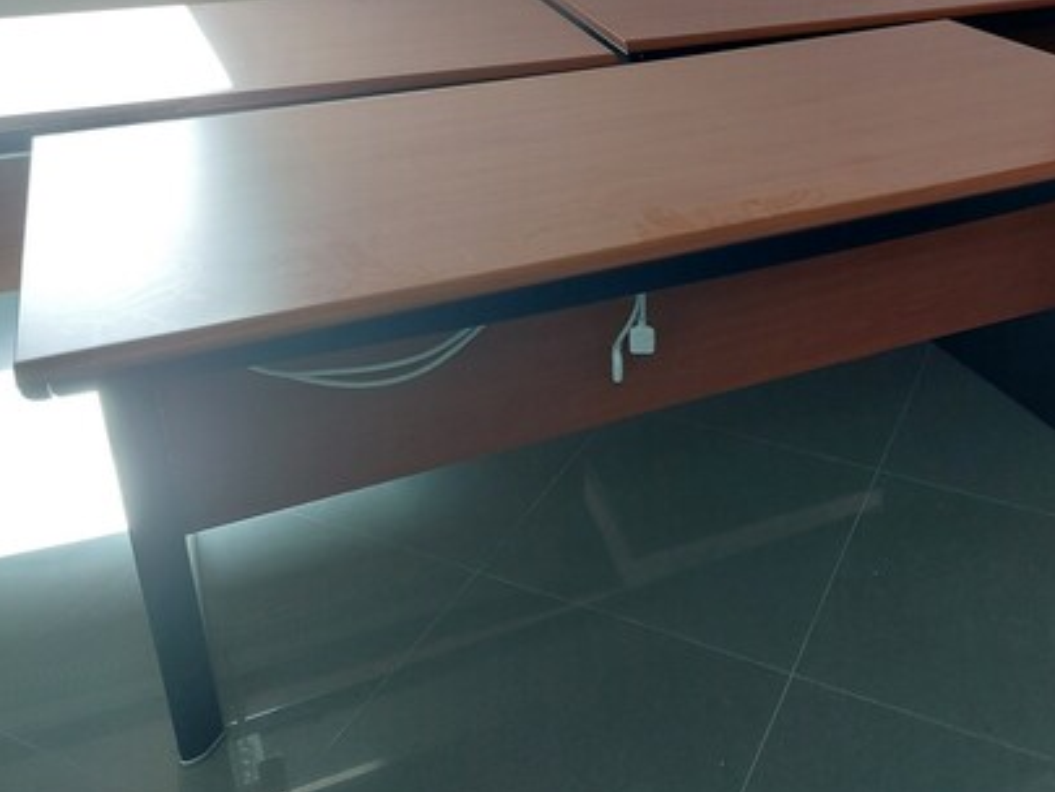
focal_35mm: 37
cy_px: 248
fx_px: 1128
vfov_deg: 38.1
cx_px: 633
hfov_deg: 49.8
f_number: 1.8
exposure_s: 1/50
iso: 125
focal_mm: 5.23
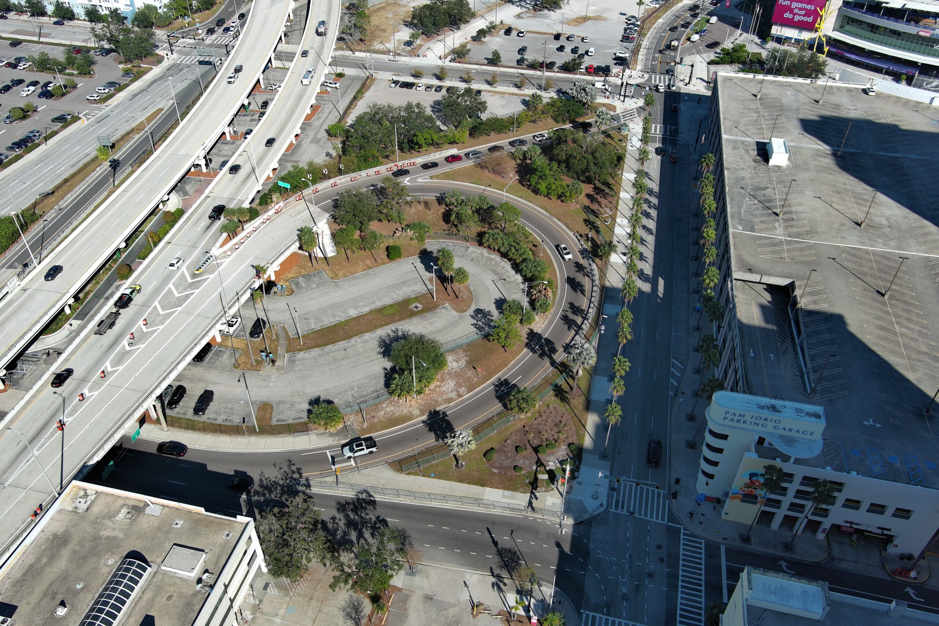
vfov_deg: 45.0
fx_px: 756
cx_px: 470
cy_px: 313
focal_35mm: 29
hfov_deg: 63.7
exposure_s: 1/1462
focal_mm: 10.57
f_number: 2.8
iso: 101
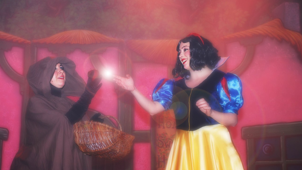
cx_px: 151
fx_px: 633
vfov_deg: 15.3
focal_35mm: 79
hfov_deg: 26.8
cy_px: 96
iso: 200
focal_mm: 50
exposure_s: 1/100
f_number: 5
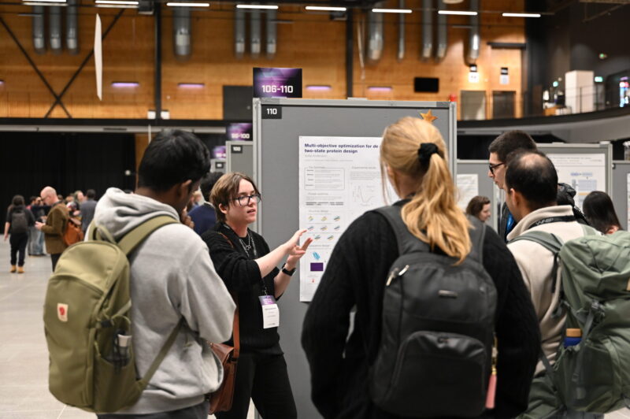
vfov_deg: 28.0
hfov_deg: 41.1
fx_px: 839
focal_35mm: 48
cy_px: 210
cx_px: 315
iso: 2200
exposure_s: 1/125
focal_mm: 48
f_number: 2.8
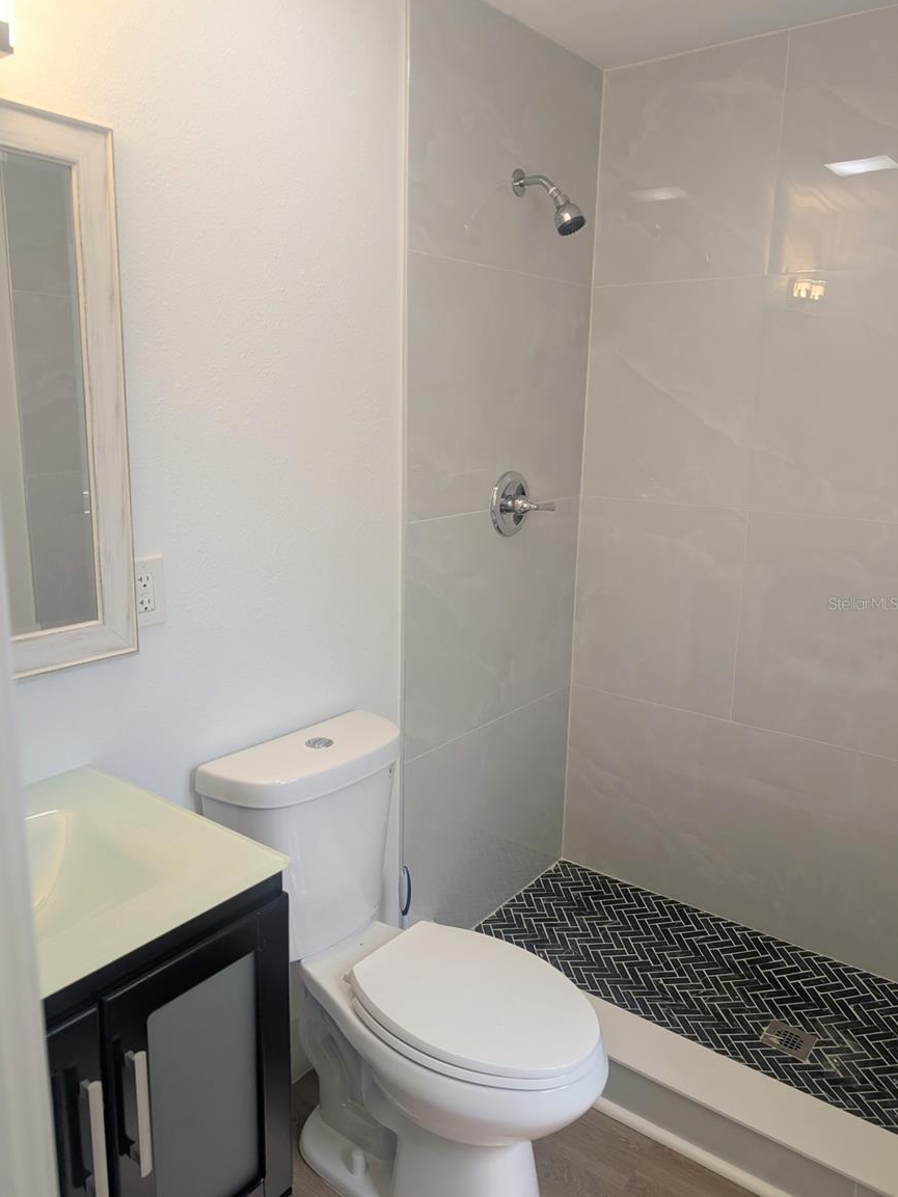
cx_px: 433
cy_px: 603
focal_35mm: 25
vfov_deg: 69.4
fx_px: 865
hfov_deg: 54.9
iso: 130
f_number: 1.68
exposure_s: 1/120
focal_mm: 6.9
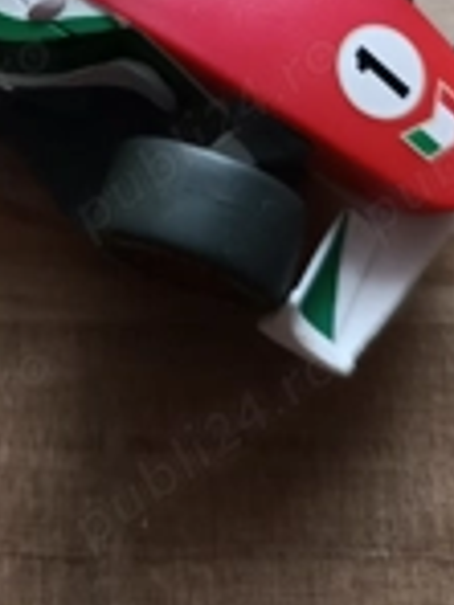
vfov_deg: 26.6
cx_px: 61
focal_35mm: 65
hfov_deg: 22.1
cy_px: -110
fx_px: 1137
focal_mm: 6.14
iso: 1042
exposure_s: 1/50
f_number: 1.65
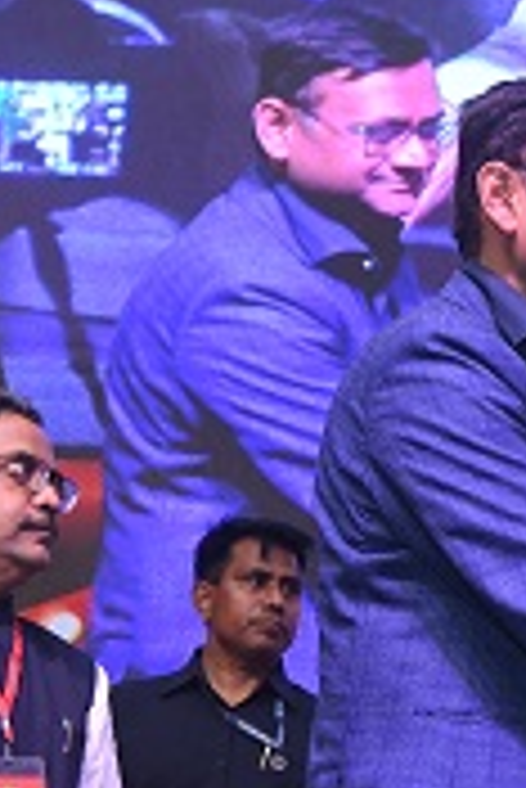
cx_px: 904
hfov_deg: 11.3
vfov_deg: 17.7
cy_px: 696
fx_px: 2493
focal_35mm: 114
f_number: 5
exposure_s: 1/160
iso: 1600
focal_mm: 40
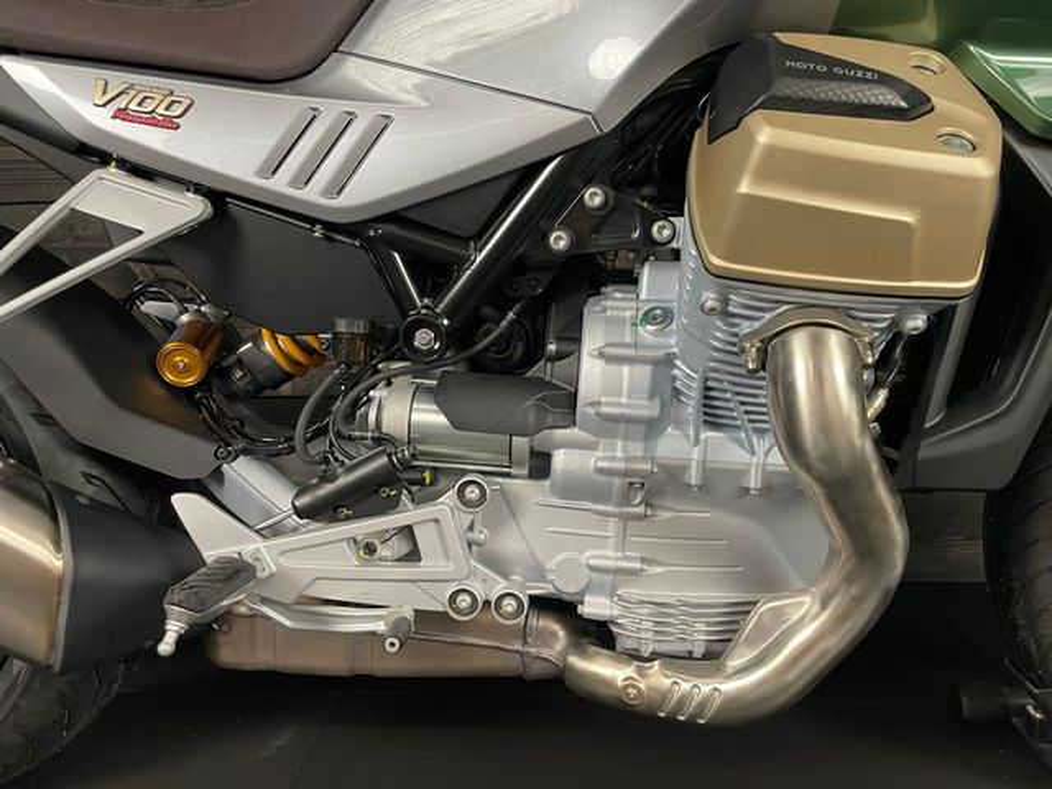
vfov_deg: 53.1
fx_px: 790
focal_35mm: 26
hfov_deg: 67.3
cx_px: 526
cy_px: 394
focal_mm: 4.2
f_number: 1.6
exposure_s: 1/50
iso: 250
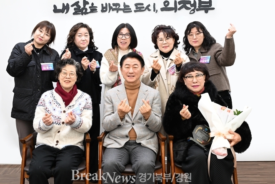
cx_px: 130
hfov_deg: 54.4
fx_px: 267
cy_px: 92
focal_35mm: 35
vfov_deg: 37.9
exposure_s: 1/100
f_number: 5.6
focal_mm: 33
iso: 1000
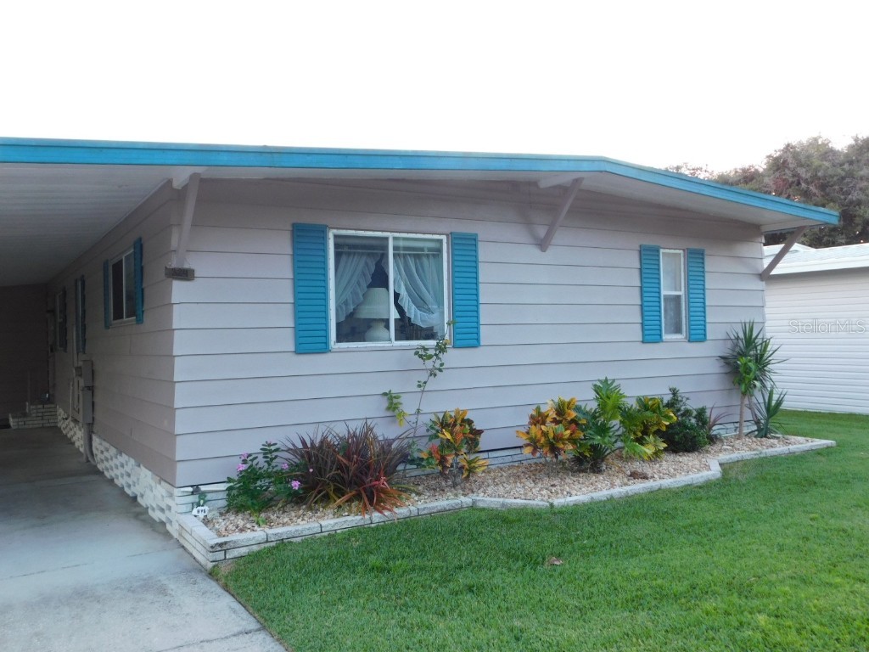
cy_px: 326
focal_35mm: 30
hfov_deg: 60.0
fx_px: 753
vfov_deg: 46.8
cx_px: 434
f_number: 3.2
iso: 125
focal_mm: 5.3
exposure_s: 1/60
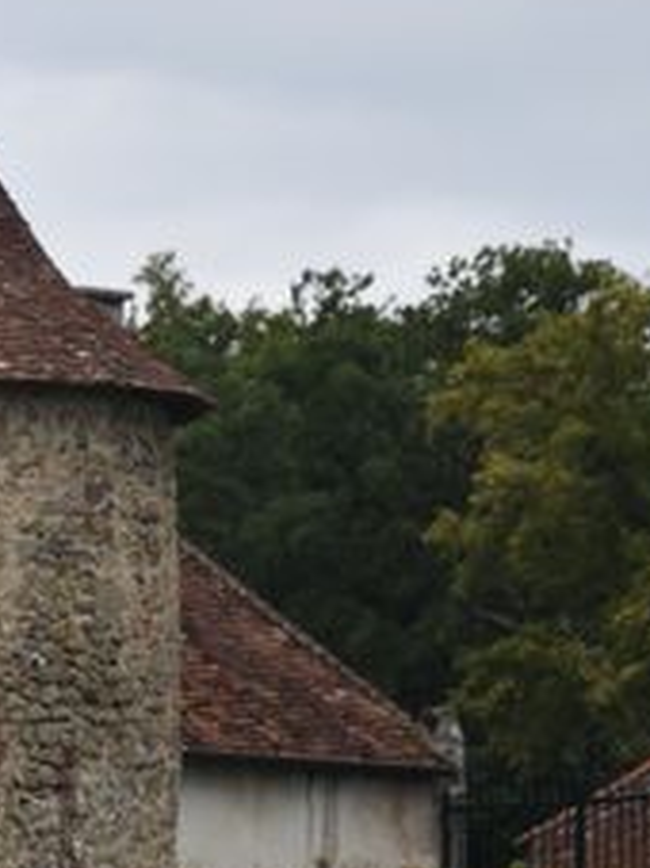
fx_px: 22329
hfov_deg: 1.7
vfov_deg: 2.2
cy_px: 734
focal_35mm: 891
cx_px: -235
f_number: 5.6
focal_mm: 200
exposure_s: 1/1000
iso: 400
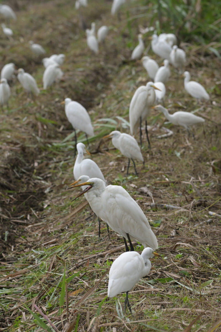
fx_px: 2486
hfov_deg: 5.1
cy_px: 166
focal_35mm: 270
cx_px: 110
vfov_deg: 7.6
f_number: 7.1
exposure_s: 1/1600
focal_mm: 180
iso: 3200
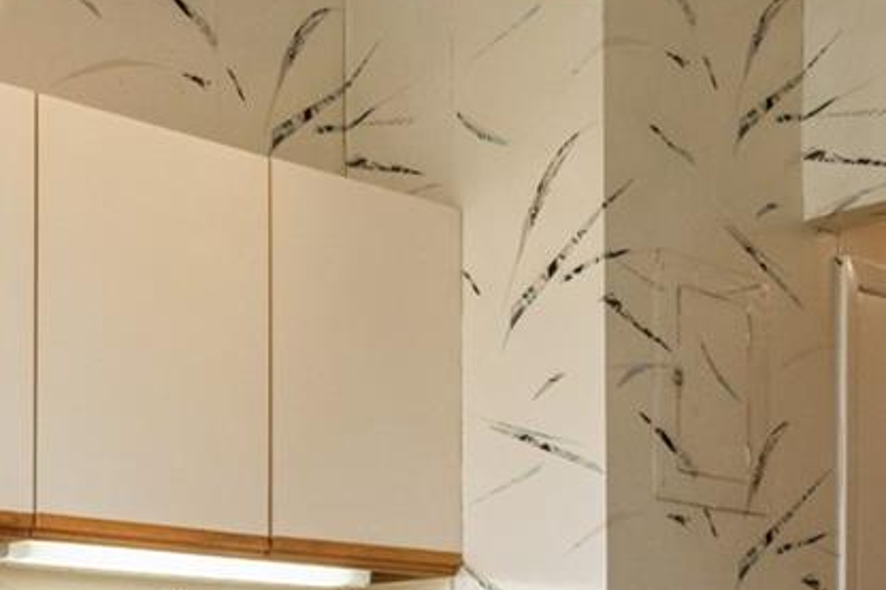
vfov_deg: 18.6
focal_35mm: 69
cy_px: 712
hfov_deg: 28.4
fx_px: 1697
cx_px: 136
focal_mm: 14
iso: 400
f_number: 11
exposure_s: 1/40
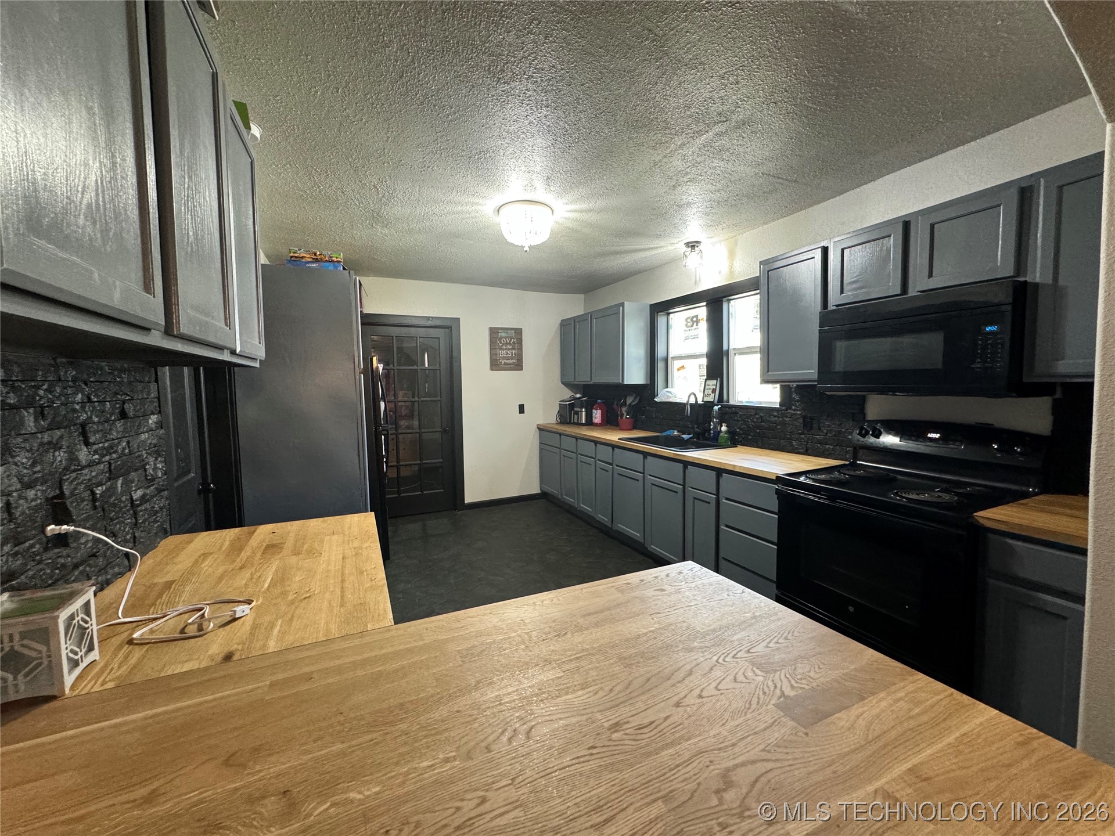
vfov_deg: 85.7
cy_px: 418
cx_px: 558
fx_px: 451
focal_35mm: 14
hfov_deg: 102.1
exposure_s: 1/60
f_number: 2.2
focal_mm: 2.22
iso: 500
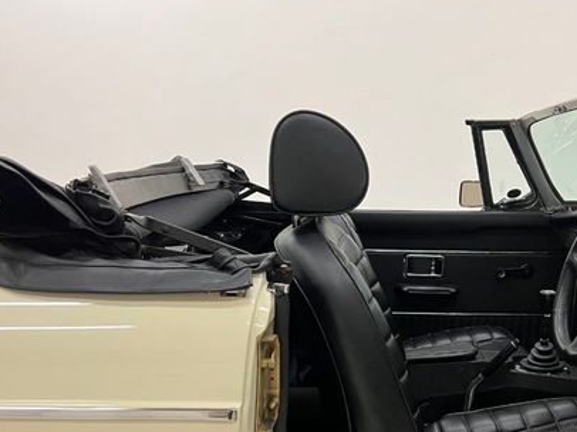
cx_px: 370
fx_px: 683
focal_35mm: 41
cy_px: 327
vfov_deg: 34.3
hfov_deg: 45.3
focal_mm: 5.7
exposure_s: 1/60
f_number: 1.5
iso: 125
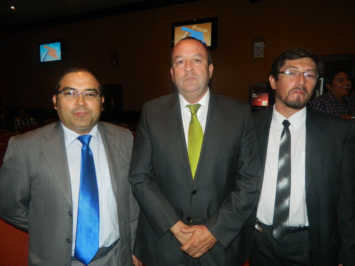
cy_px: 133
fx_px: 256
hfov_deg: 69.4
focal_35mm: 25
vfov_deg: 54.9
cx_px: 178
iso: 200
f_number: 3.1
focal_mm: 4.5
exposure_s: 1/30
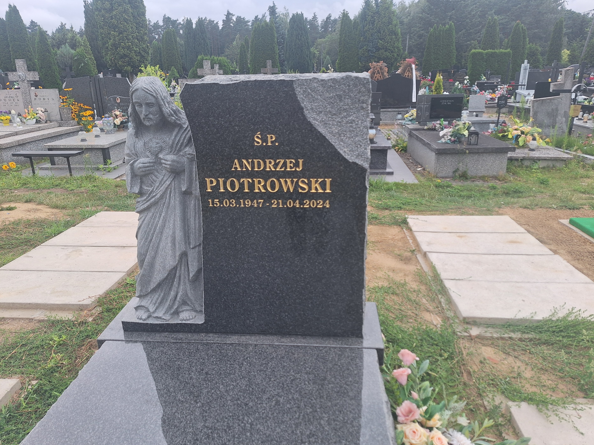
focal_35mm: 25
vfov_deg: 54.9
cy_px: 230
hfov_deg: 69.4
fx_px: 429
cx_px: 291
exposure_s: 1/868
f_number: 1.8
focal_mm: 5.54
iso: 40
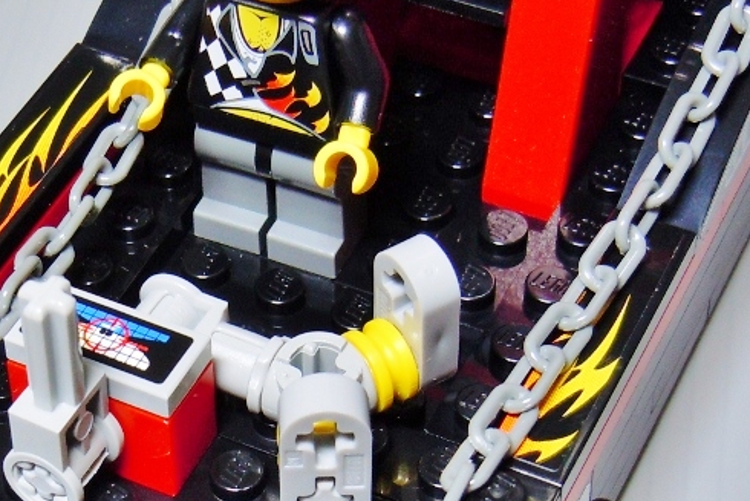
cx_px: 152
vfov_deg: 12.1
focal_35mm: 113
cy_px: 330
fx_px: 2355
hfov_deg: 17.9
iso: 200
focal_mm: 9.3
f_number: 3.9
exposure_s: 1/13
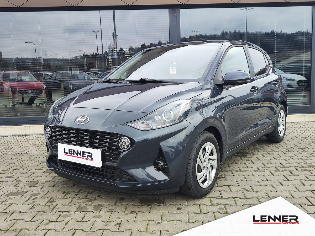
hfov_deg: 73.9
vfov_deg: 58.9
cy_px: 118
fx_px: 209
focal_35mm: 23
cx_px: 158
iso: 52
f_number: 1.69
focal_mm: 7.01
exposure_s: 1/100
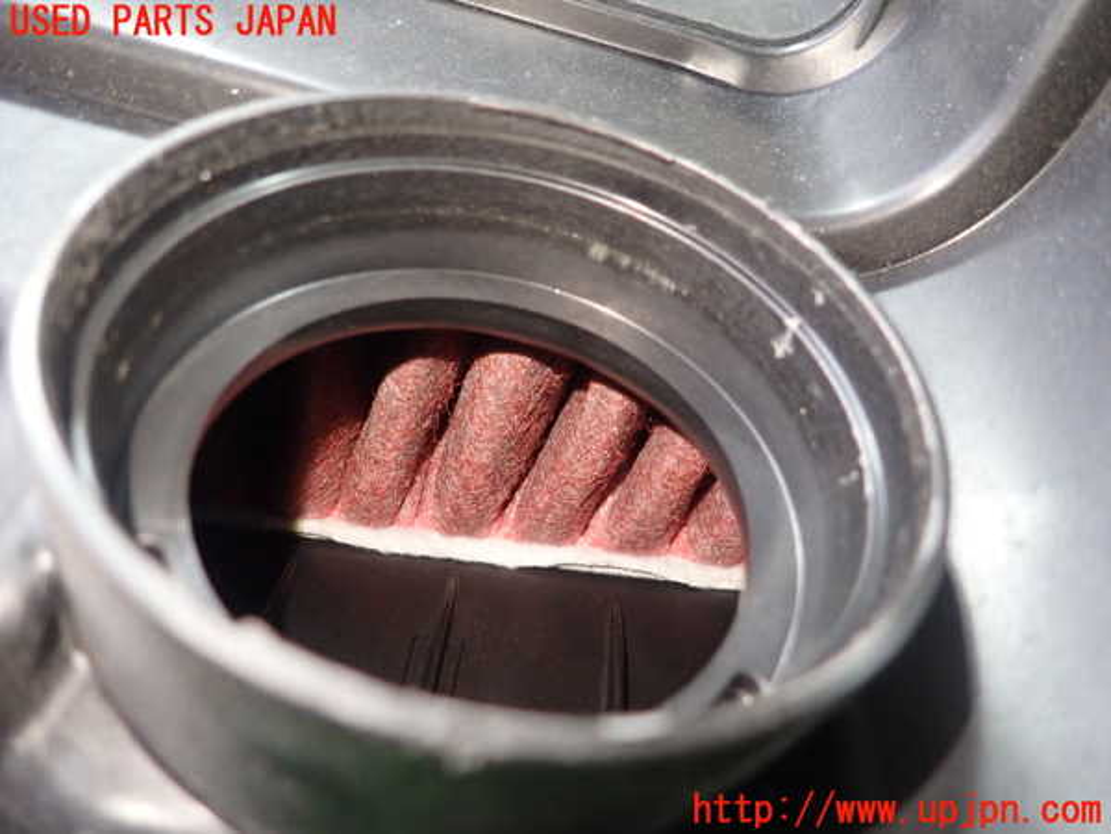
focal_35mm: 25
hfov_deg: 69.4
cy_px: 417
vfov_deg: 54.9
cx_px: 556
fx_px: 802
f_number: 2
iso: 400
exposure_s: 1/30
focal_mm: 4.5
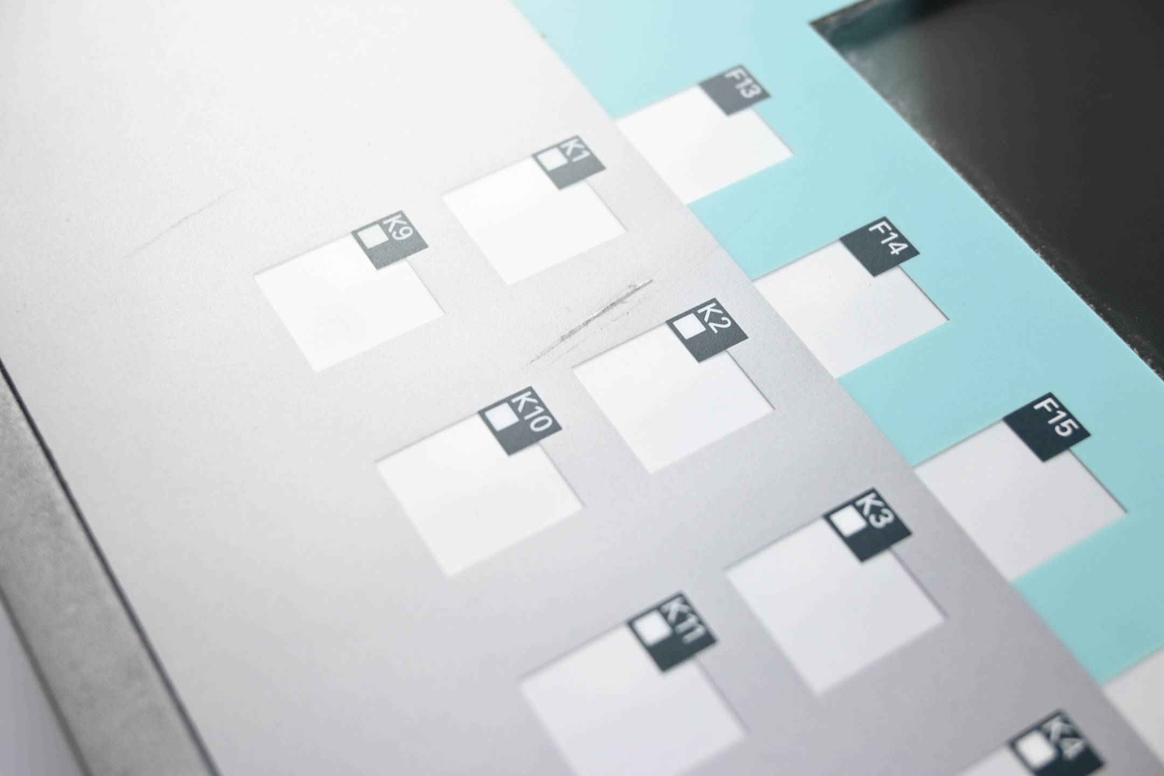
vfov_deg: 27.7
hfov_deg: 40.5
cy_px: 388
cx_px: 582
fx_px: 1576
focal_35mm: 49
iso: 140
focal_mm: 32.5
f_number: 5
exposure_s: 1/50
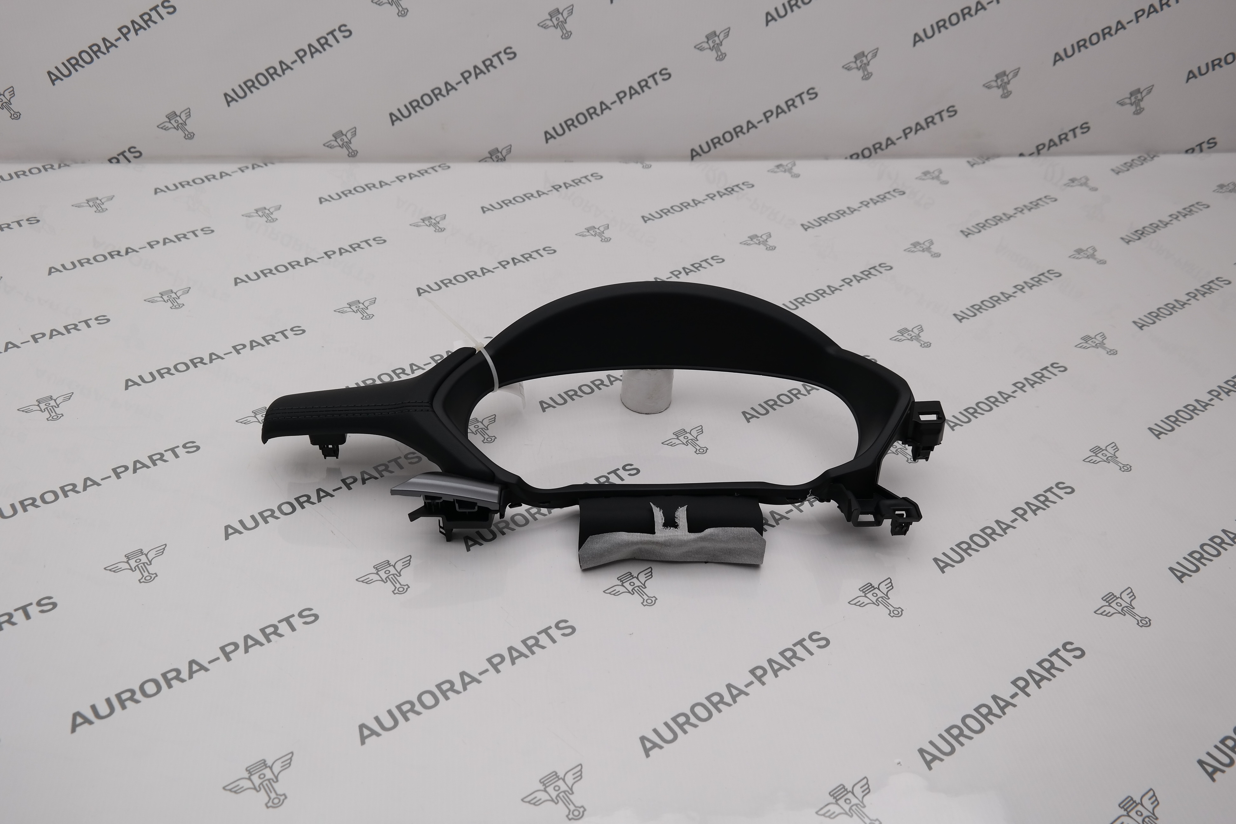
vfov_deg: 43.6
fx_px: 1030
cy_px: 412
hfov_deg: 61.9
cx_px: 618
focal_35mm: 30
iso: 100
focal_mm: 20
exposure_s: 1/160
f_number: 4.5
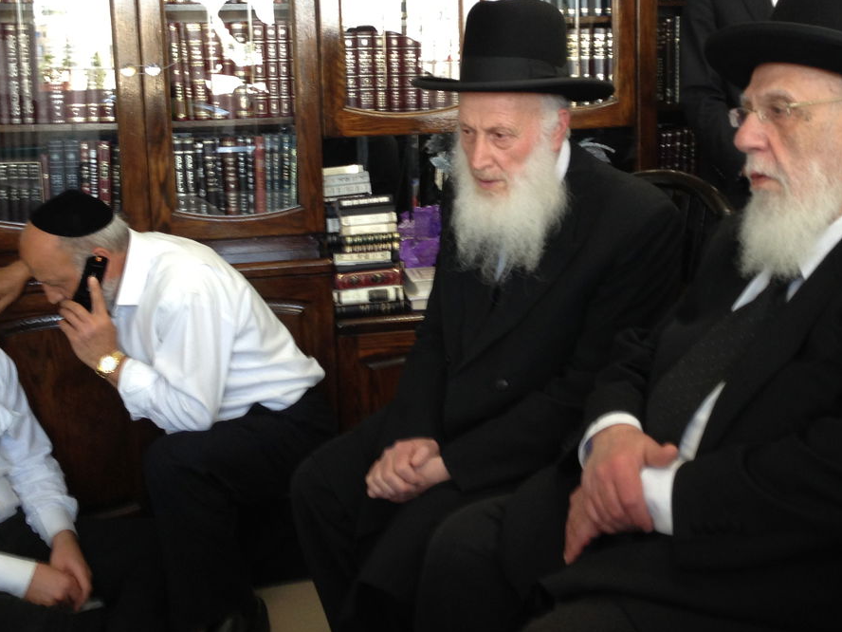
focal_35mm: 52
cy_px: 208
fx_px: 1265
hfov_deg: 36.6
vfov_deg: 27.8
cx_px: 517
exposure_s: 1/20
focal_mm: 4.13
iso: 64
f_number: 2.4
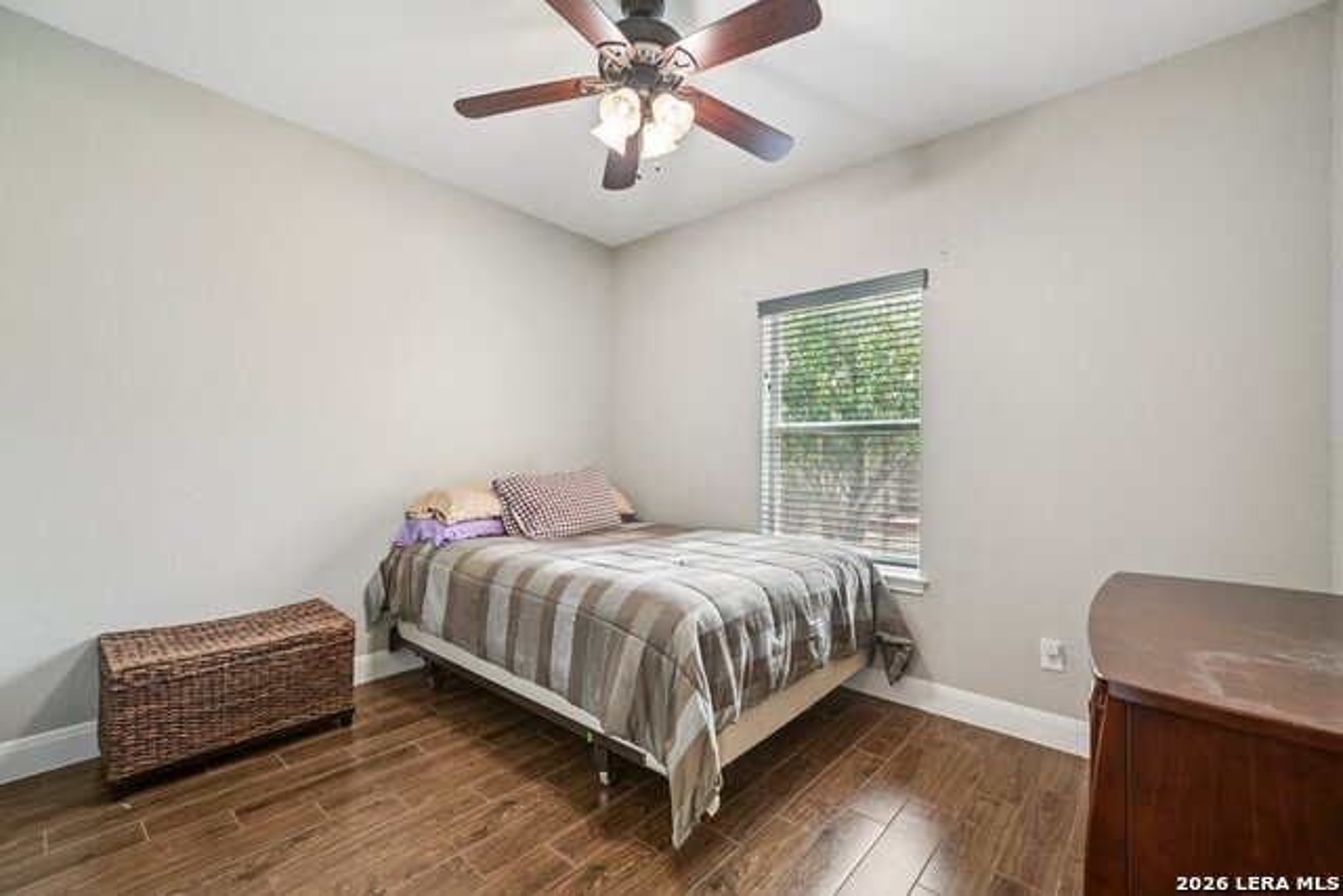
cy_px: 448
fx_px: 560
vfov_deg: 77.4
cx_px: 672
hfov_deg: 100.4
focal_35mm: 15
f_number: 8
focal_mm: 15
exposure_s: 1/13
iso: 800
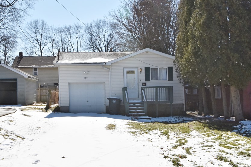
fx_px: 328
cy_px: 86
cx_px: 135
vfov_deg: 28.7
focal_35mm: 47
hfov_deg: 41.9
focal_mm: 24
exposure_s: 1/800
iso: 400
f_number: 14
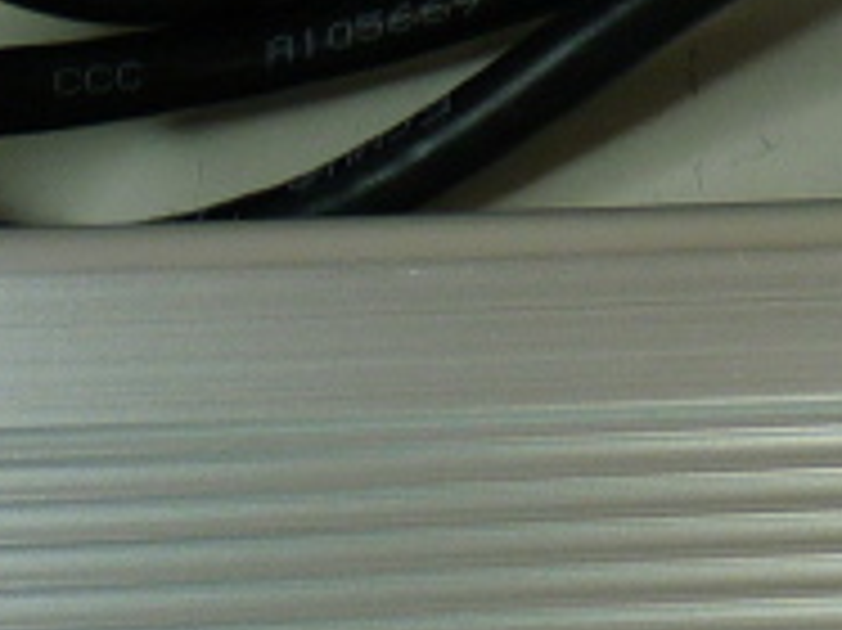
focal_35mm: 161
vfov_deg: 9.0
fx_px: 3914
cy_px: 927
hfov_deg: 12.2
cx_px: 725
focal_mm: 4.8
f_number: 2.8
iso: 100
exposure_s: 1/50
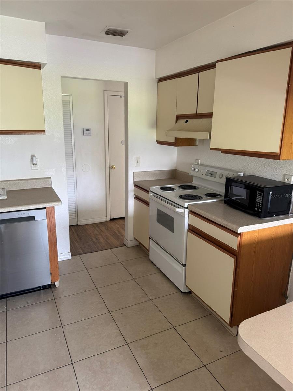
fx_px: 271
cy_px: 196
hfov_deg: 56.8
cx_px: 146
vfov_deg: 71.6
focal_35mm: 24
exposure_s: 1/61
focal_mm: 6.76
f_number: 1.78
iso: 200
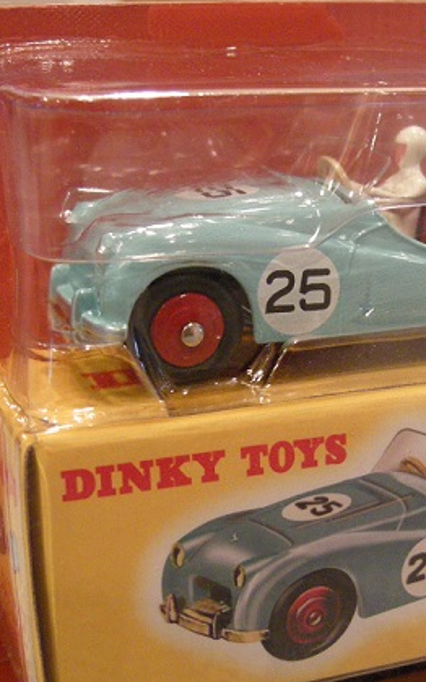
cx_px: 306
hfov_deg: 20.8
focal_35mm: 62
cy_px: 409
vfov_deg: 32.9
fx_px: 1151
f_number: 2.7
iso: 400
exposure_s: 1/18.7
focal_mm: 7.5
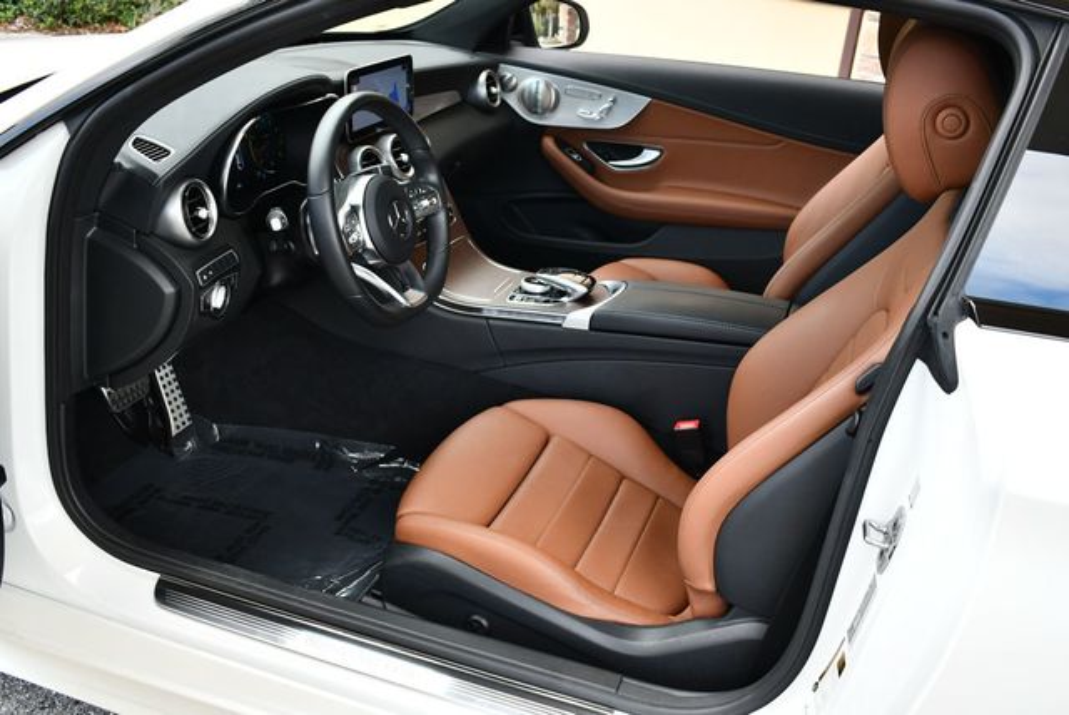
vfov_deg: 36.9
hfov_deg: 53.1
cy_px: 358
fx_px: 1070
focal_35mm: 36
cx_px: 534
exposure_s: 1/250
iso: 450
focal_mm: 18
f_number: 3.5
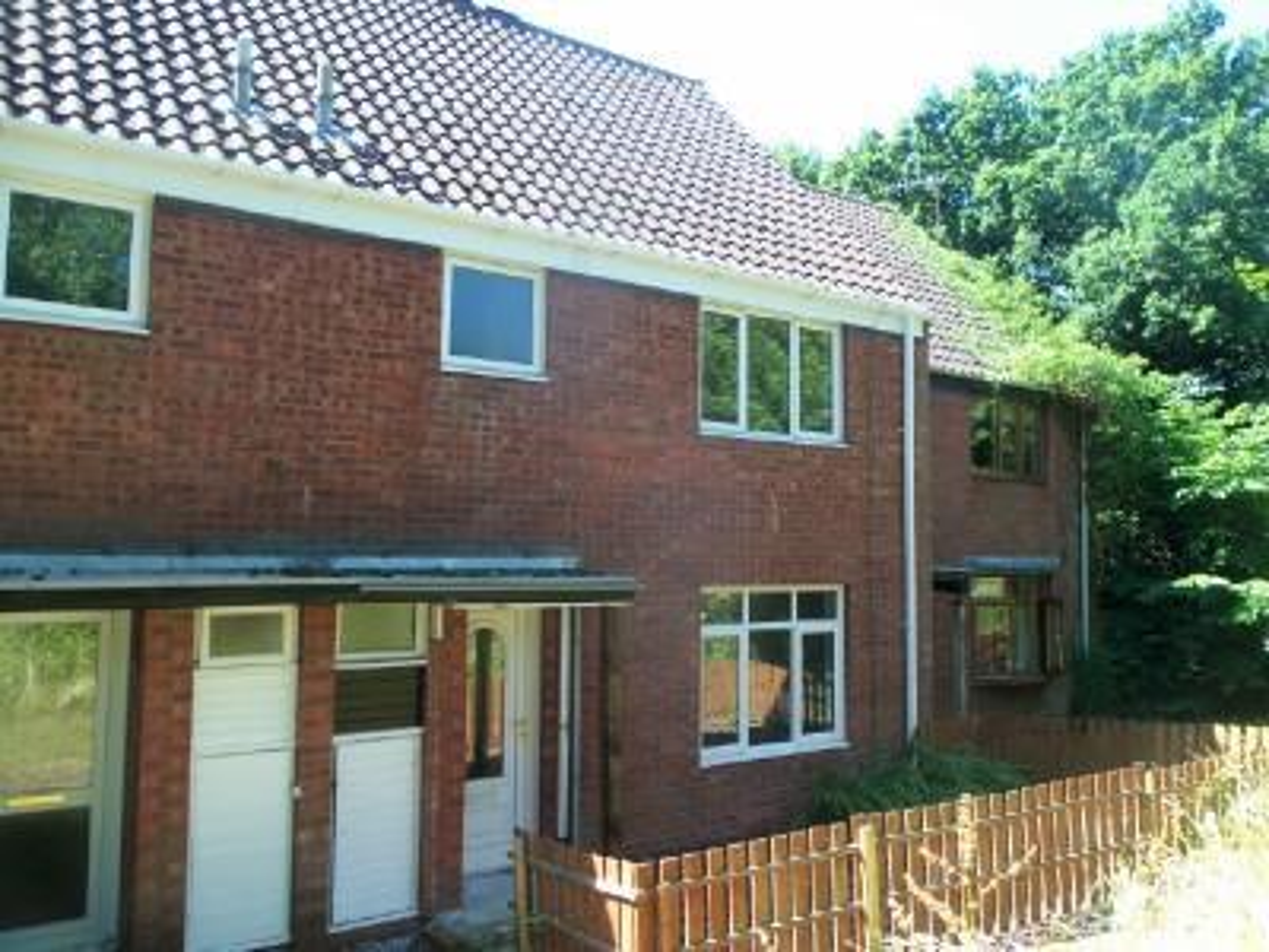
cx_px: 634
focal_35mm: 29
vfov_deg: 48.2
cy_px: 476
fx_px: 1063
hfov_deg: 61.7
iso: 80
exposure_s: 1/100
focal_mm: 5.2
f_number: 3.4
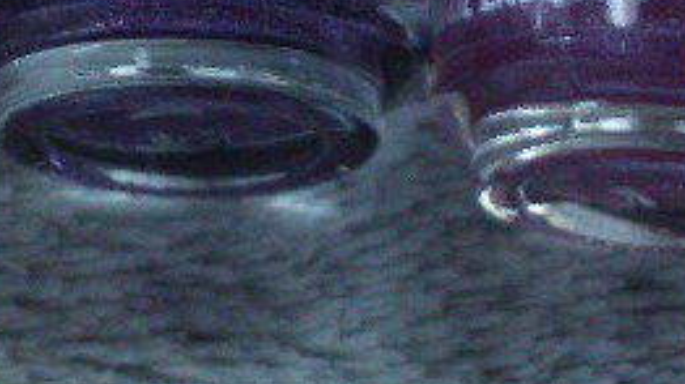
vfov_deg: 7.3
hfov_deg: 13.0
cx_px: 86
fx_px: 2995
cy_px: -84
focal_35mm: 165
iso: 200
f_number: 3.5
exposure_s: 1/6
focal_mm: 10.2
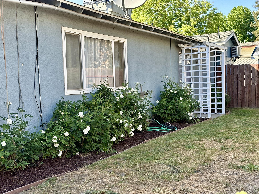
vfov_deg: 30.3
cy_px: 97
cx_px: 130
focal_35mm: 48
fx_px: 359
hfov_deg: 39.7
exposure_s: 1/538
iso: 64
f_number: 1.78
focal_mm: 6.86
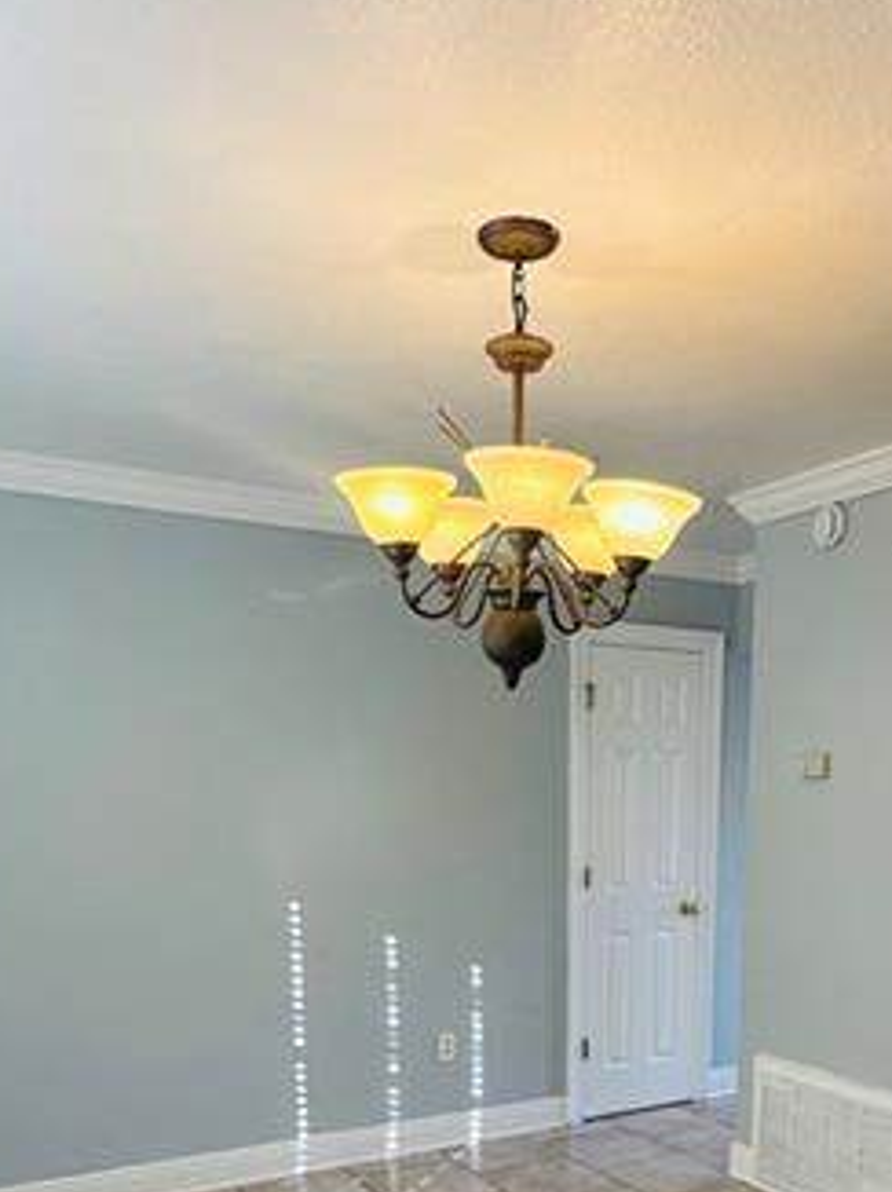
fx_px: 1135
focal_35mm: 33
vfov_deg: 51.6
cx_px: 541
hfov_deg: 42.7
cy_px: 969
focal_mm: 2.22
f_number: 2.2
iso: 160
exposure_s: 1/120
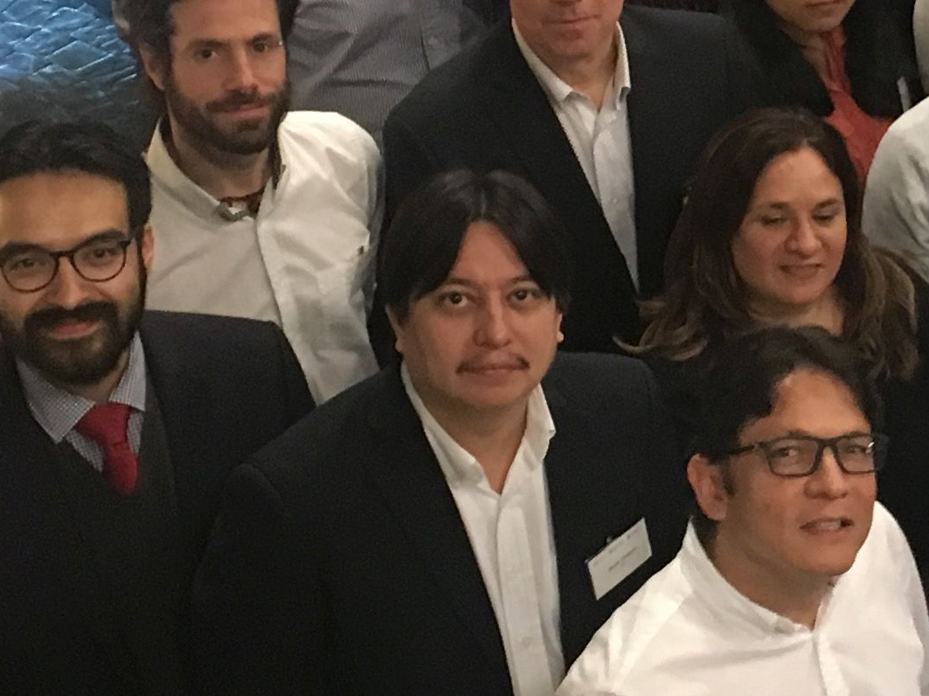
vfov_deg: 13.3
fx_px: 2952
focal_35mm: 110
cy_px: 21
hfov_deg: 17.5
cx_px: 932
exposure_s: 1/17
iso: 400
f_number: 2.2
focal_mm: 4.15
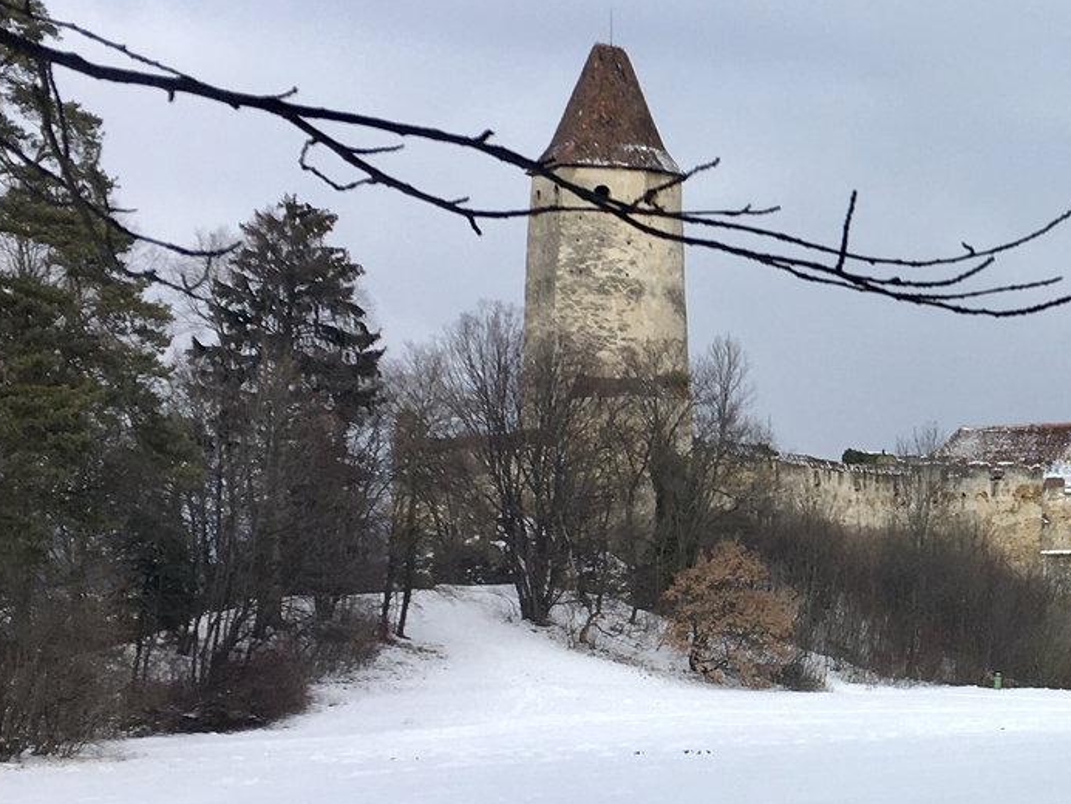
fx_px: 2383
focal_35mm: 77
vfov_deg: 19.1
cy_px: 370
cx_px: 1105
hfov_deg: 24.1
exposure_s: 1/1148
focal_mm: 4.15
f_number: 2.2
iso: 25
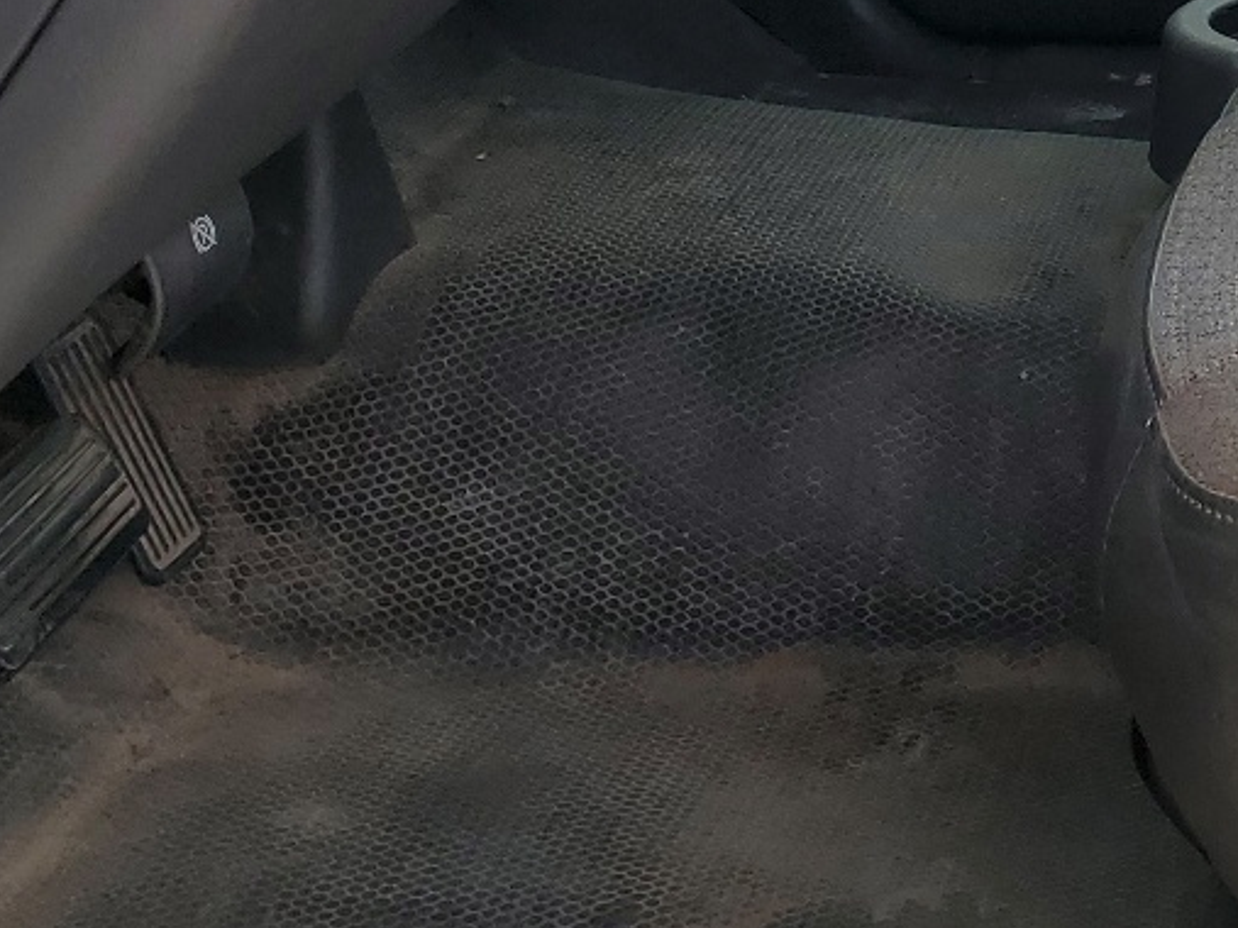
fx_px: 2932
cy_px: -215
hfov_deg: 21.8
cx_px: 1541
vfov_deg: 17.1
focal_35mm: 82
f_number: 1.5
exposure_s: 1/1250
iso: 50
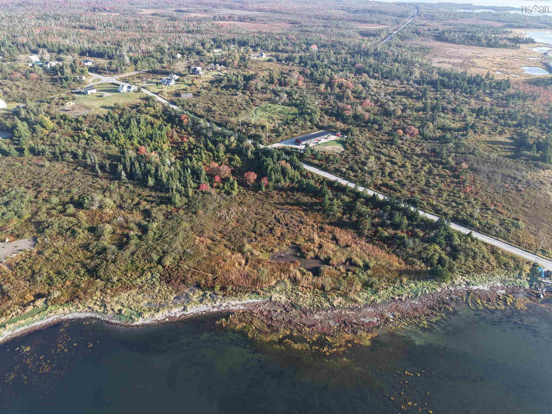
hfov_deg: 71.6
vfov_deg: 56.8
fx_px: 383
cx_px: 276
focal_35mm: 24
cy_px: 207
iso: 110
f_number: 1.8
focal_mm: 8.67
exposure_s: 1/640
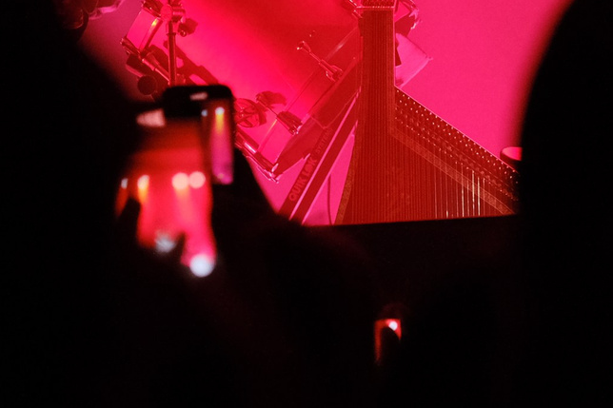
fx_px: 5685
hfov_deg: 6.1
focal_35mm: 334
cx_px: 967
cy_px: -194
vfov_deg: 4.1
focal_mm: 56
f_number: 3.2
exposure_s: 1/100
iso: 1600
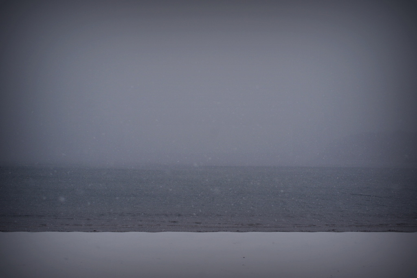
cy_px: 139
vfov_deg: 31.9
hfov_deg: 46.4
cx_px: 208
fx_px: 486
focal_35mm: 42
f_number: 4.5
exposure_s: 1/1250
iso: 200
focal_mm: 28
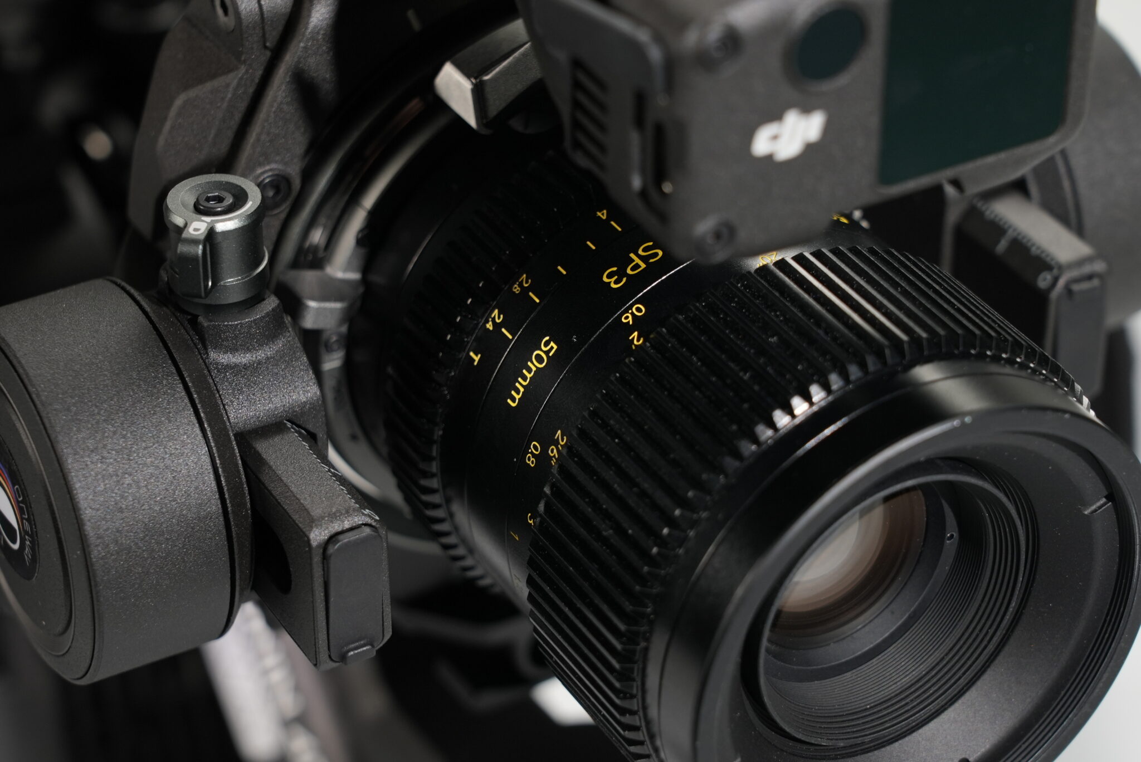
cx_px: 570
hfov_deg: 19.4
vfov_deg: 13.1
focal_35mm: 105
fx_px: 3330
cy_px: 381
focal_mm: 105
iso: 800
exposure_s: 1/40
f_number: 9
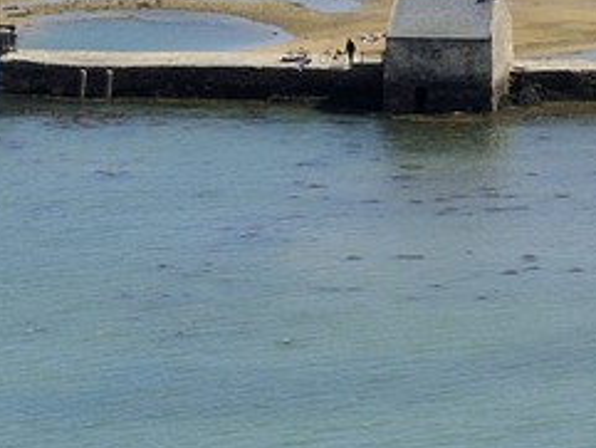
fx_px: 13402
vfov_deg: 1.9
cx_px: 1721
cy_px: -678
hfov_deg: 2.5
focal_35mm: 778
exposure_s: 1/1600
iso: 400
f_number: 7.1
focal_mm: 122
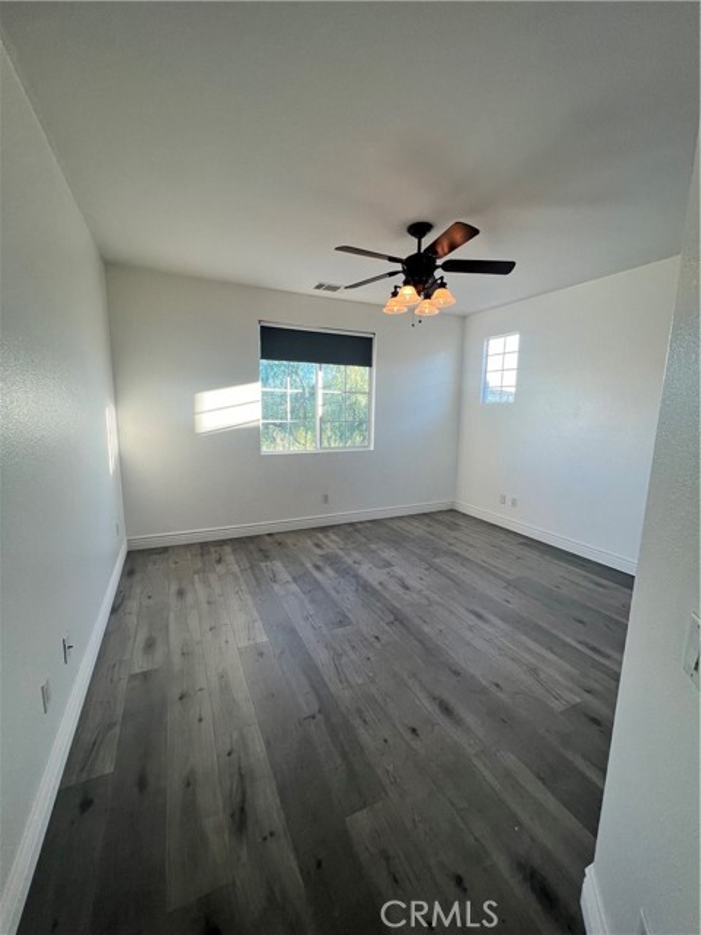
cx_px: 350
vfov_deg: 106.2
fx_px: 351
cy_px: 468
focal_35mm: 13
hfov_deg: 89.9
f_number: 1.8
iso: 64
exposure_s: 1/120
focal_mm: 1.57
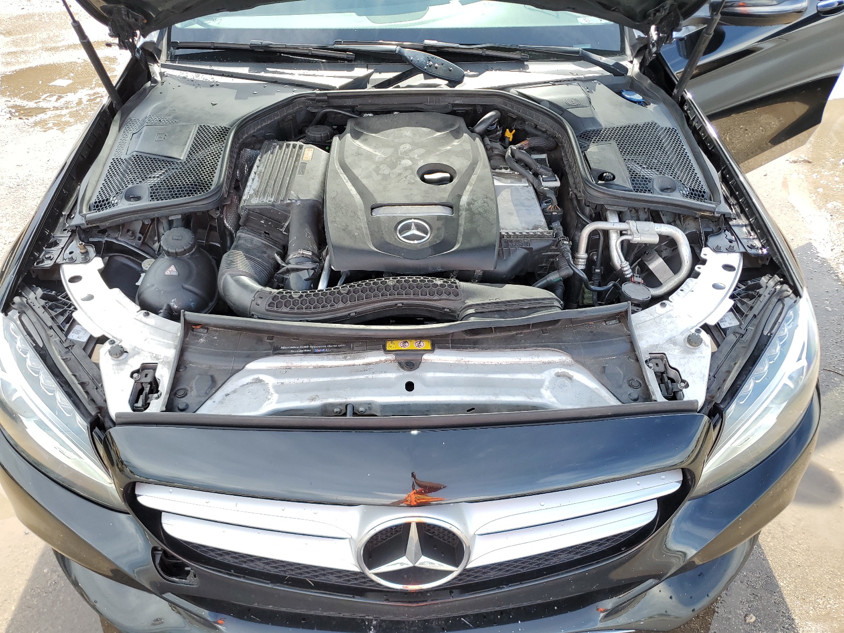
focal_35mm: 26
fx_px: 634
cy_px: 316
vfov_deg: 53.1
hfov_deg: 67.3
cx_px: 422
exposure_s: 1/526
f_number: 1.5
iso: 50
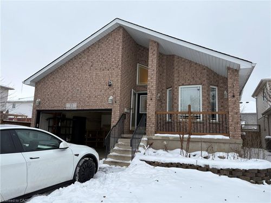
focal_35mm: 26
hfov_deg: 67.3
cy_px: 102
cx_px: 136
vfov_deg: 53.1
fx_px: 204
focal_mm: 5.96
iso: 50
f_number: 1.6
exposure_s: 1/561
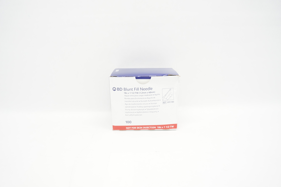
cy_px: 94
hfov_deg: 67.4
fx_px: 211
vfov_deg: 47.8
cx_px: 140
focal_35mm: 27
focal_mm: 18
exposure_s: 1/125
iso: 800
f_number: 4
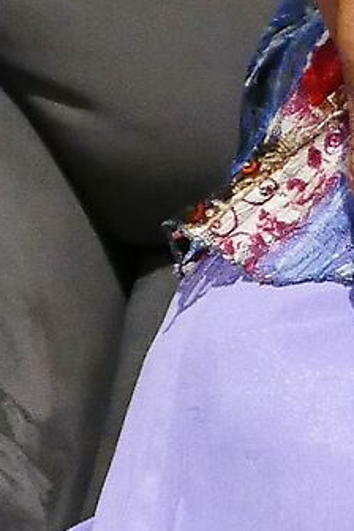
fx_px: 4218
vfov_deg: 7.2
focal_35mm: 286
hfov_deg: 4.7
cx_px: 918
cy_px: 457
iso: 1600
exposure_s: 1/60
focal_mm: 17.9
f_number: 2.5
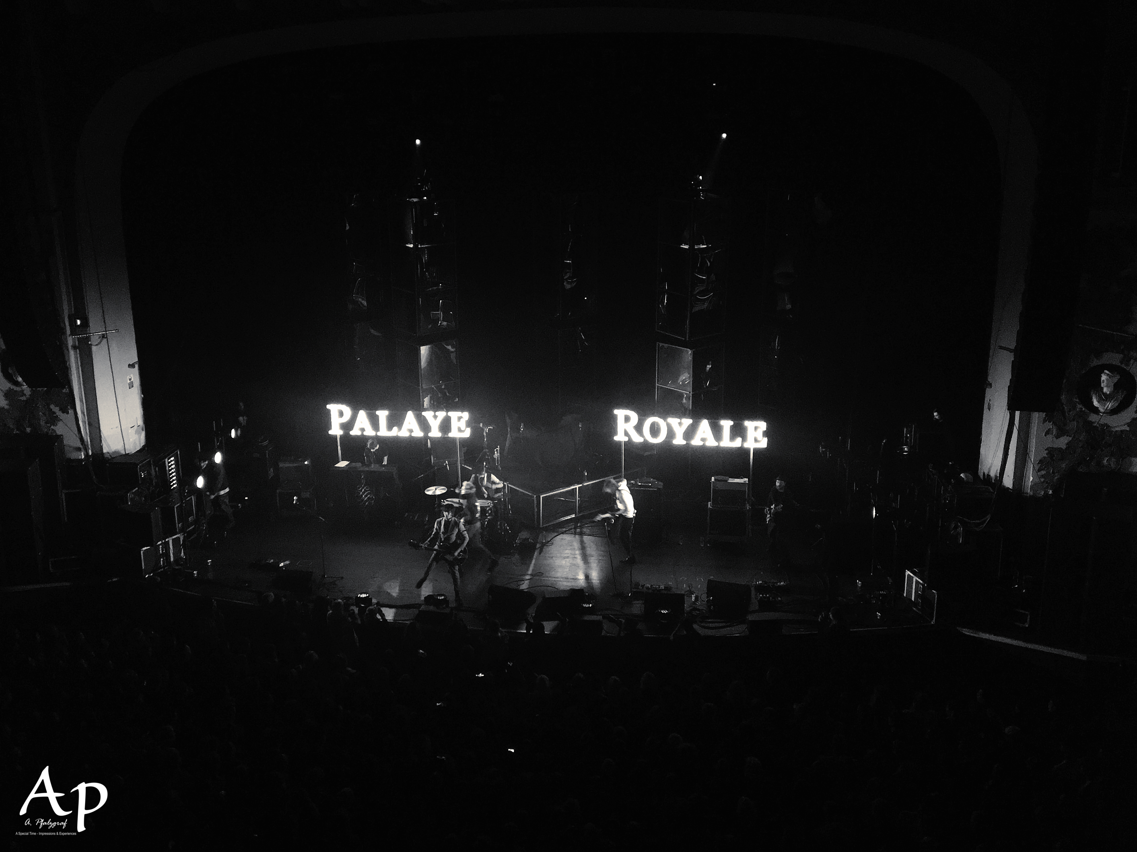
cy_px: 426
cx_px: 568
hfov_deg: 61.7
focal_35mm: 29
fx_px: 953
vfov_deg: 48.2
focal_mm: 4.15
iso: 200
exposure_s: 1/33
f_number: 2.2
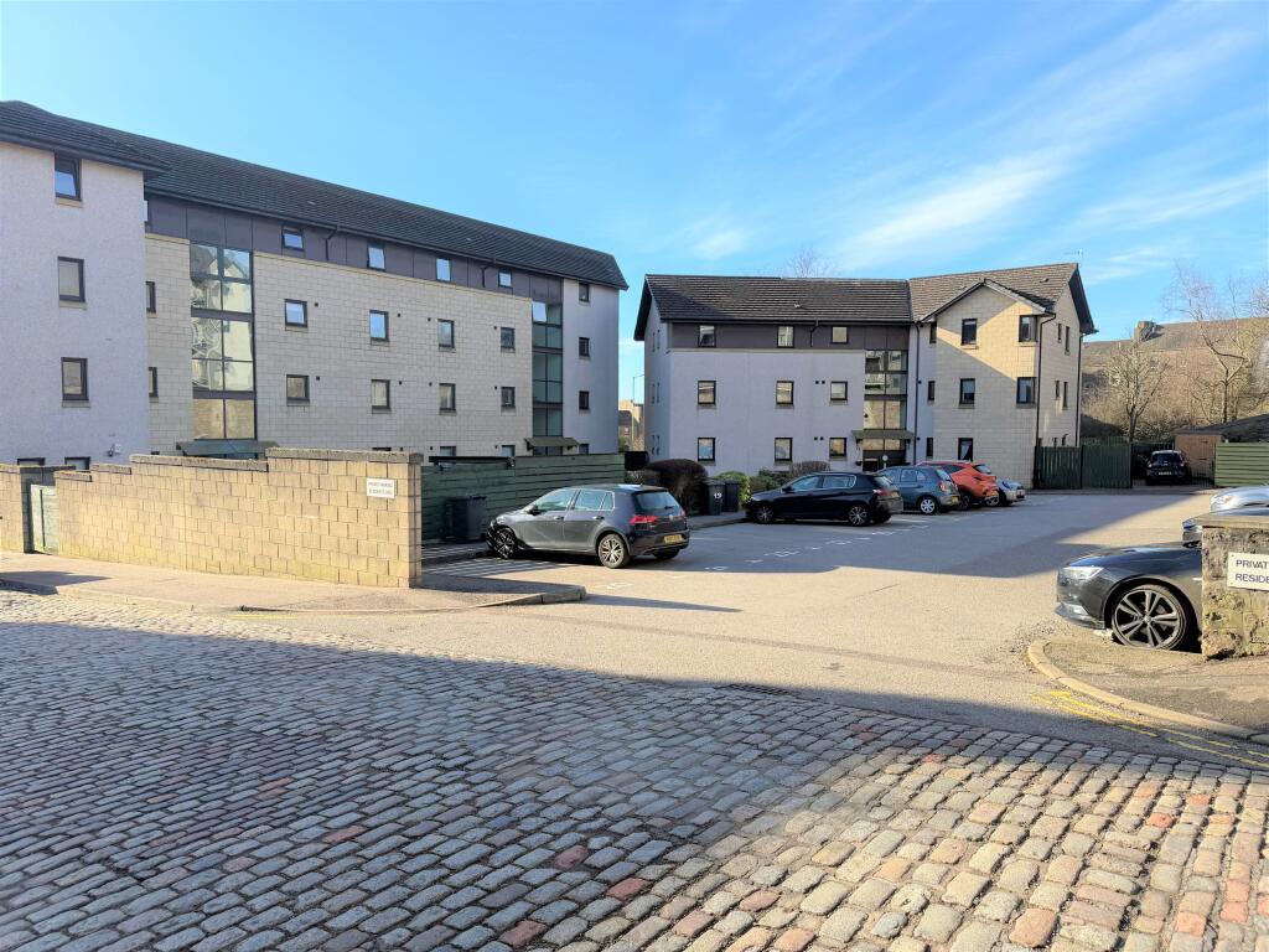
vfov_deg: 56.8
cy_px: 476
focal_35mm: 24
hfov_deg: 71.6
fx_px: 880
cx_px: 634
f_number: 1.78
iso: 80
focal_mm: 6.76
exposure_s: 1/2169
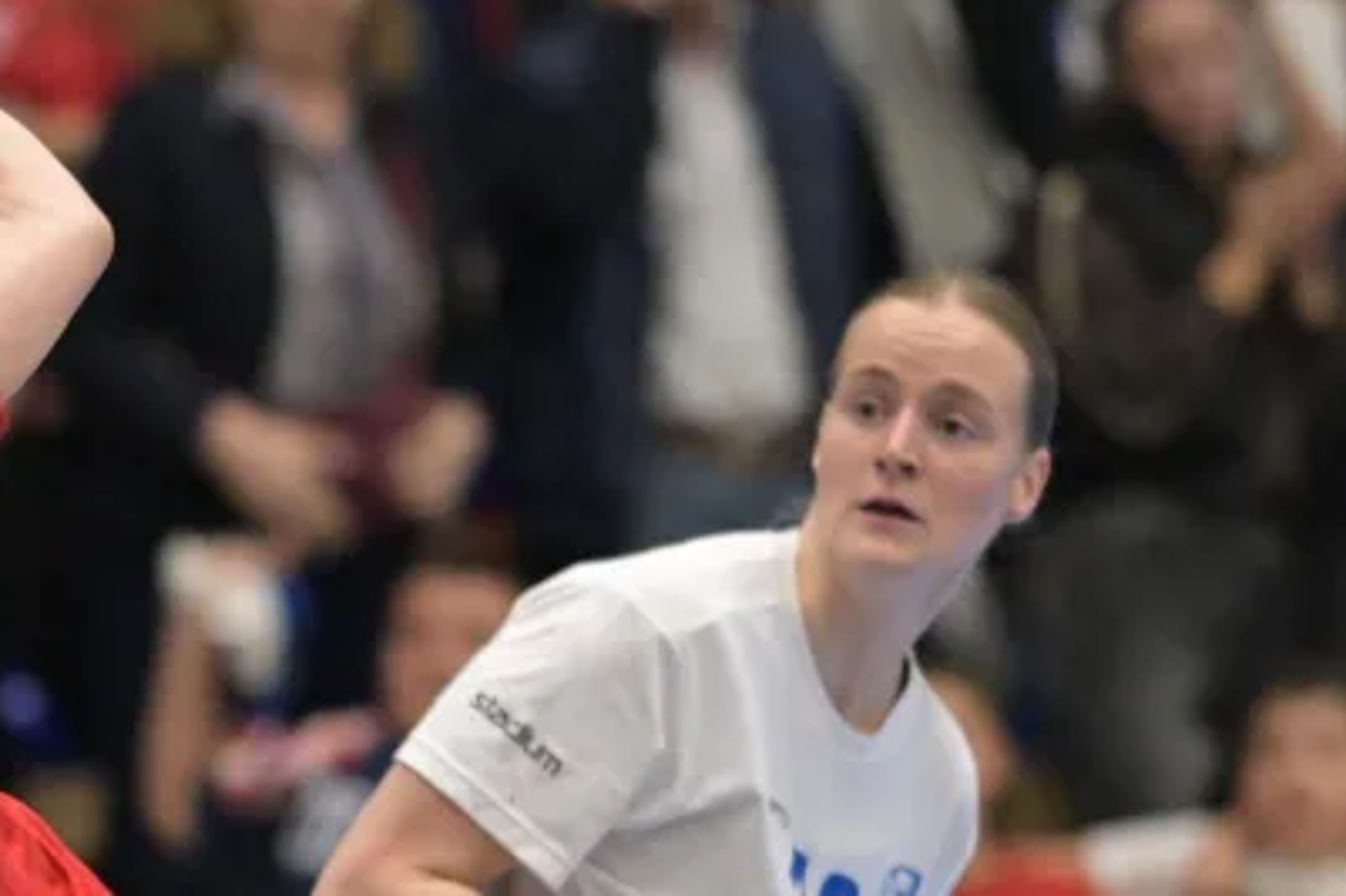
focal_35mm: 256
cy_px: 565
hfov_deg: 8.0
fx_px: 9567
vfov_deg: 5.4
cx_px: 322
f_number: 2
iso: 3200
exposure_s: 1/2500
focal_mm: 135
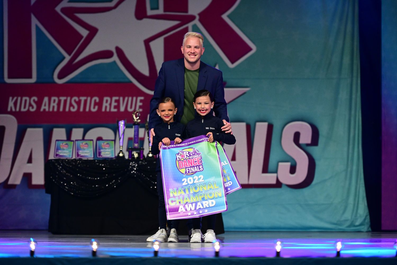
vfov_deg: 11.4
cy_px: 132
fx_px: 1323
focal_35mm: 120
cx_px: 198
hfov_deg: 17.1
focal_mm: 120
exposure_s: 1/1000
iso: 3200
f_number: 2.8
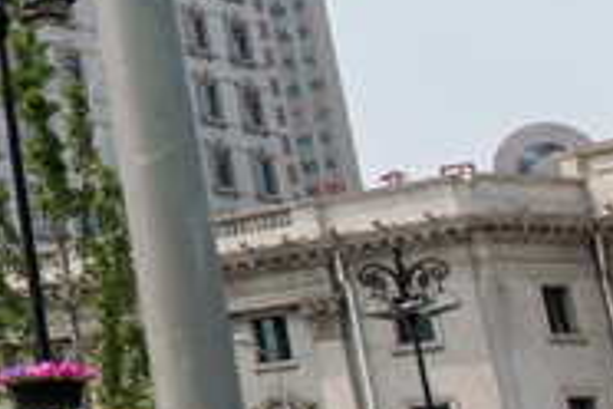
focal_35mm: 139
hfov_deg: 11.7
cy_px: -97
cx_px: -913
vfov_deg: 9.7
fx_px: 2367
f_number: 14
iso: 100
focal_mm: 24
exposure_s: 1/100
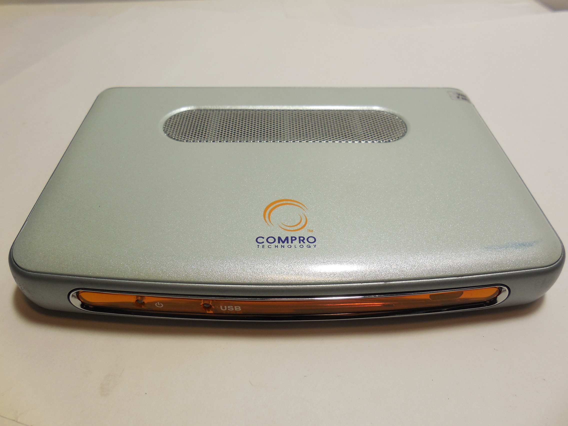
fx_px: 427
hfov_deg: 67.3
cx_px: 284
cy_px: 213
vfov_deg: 53.1
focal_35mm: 26
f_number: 3.5
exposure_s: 1/250
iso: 125
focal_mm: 4.6
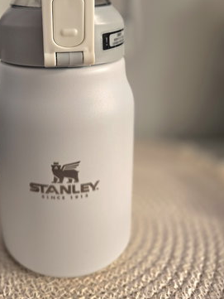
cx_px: 61
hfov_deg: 40.8
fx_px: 293
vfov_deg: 51.9
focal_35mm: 34
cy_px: 80
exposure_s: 1/370
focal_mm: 6.3
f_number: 1.7
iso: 200
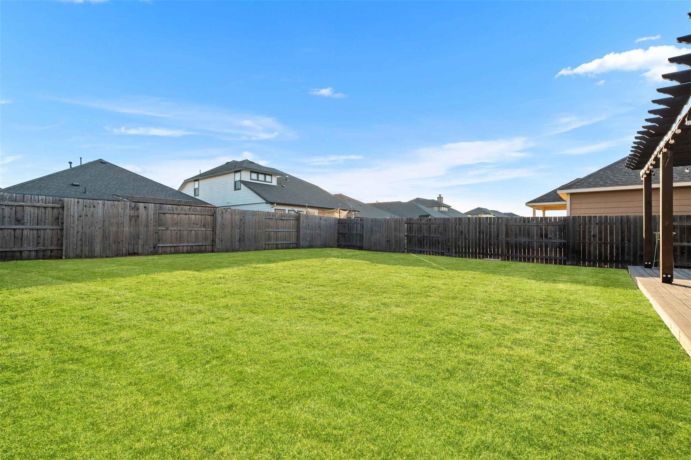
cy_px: 230
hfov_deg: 96.7
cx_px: 346
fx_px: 307
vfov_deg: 73.7
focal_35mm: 16
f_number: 8
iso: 100
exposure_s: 1/160
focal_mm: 16
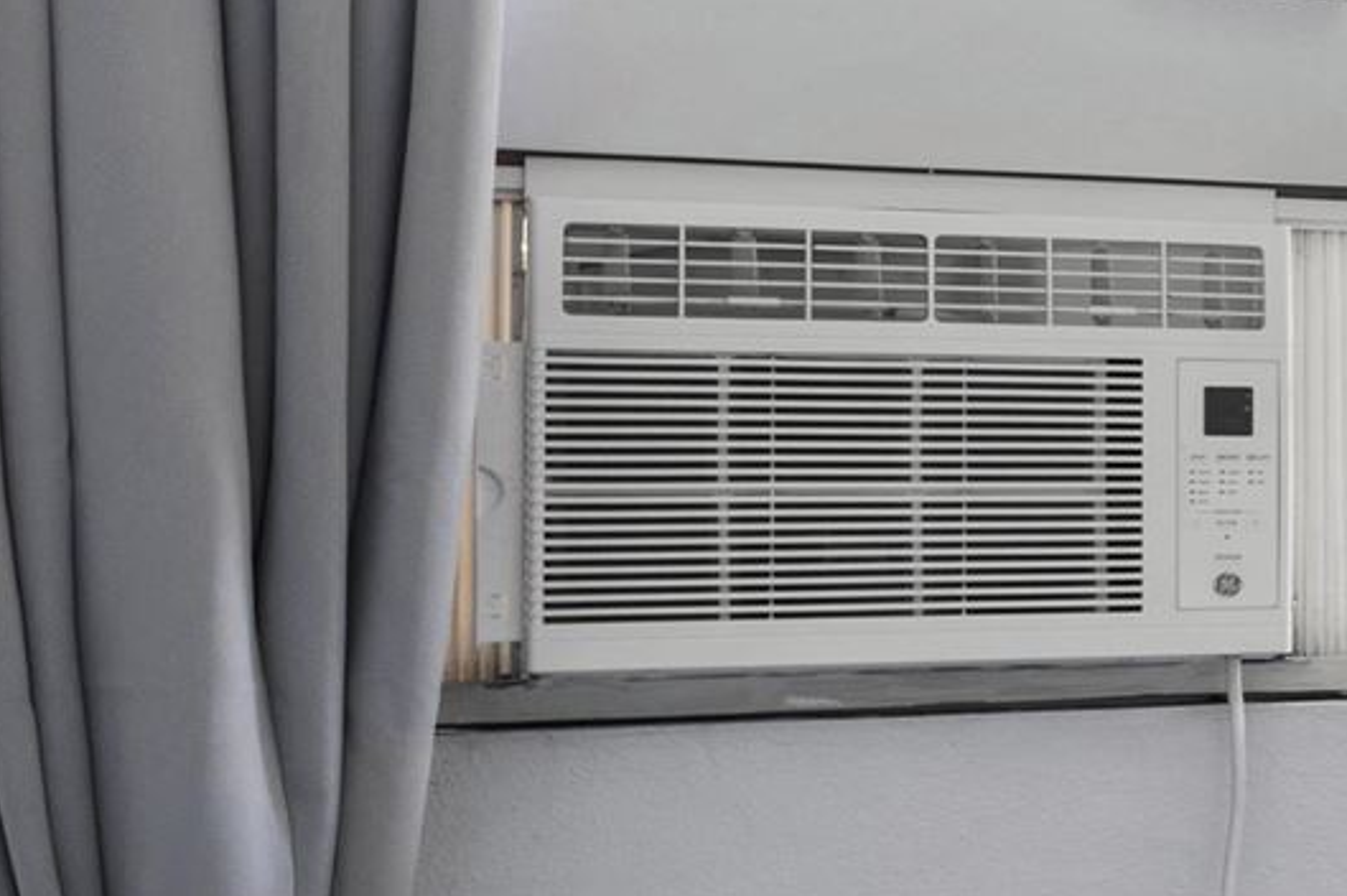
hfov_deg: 13.0
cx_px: 3608
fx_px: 3477
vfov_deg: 14.7
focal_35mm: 93
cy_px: 519
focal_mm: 16
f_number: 8
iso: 100
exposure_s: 1/2
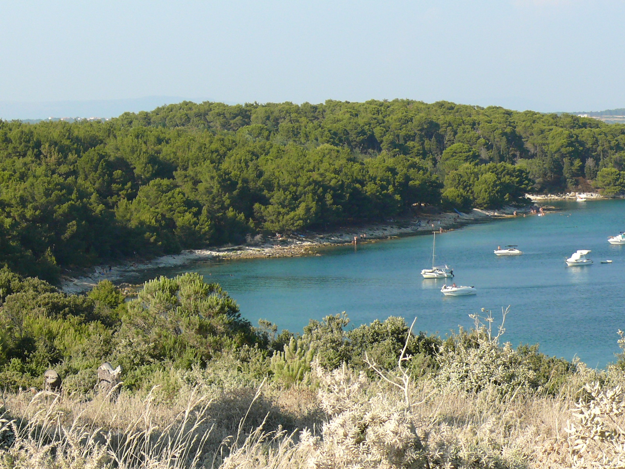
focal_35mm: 125
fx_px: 2257
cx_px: 312
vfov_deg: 11.9
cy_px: 234
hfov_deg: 15.8
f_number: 4.5
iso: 100
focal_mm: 14.8
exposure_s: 1/250
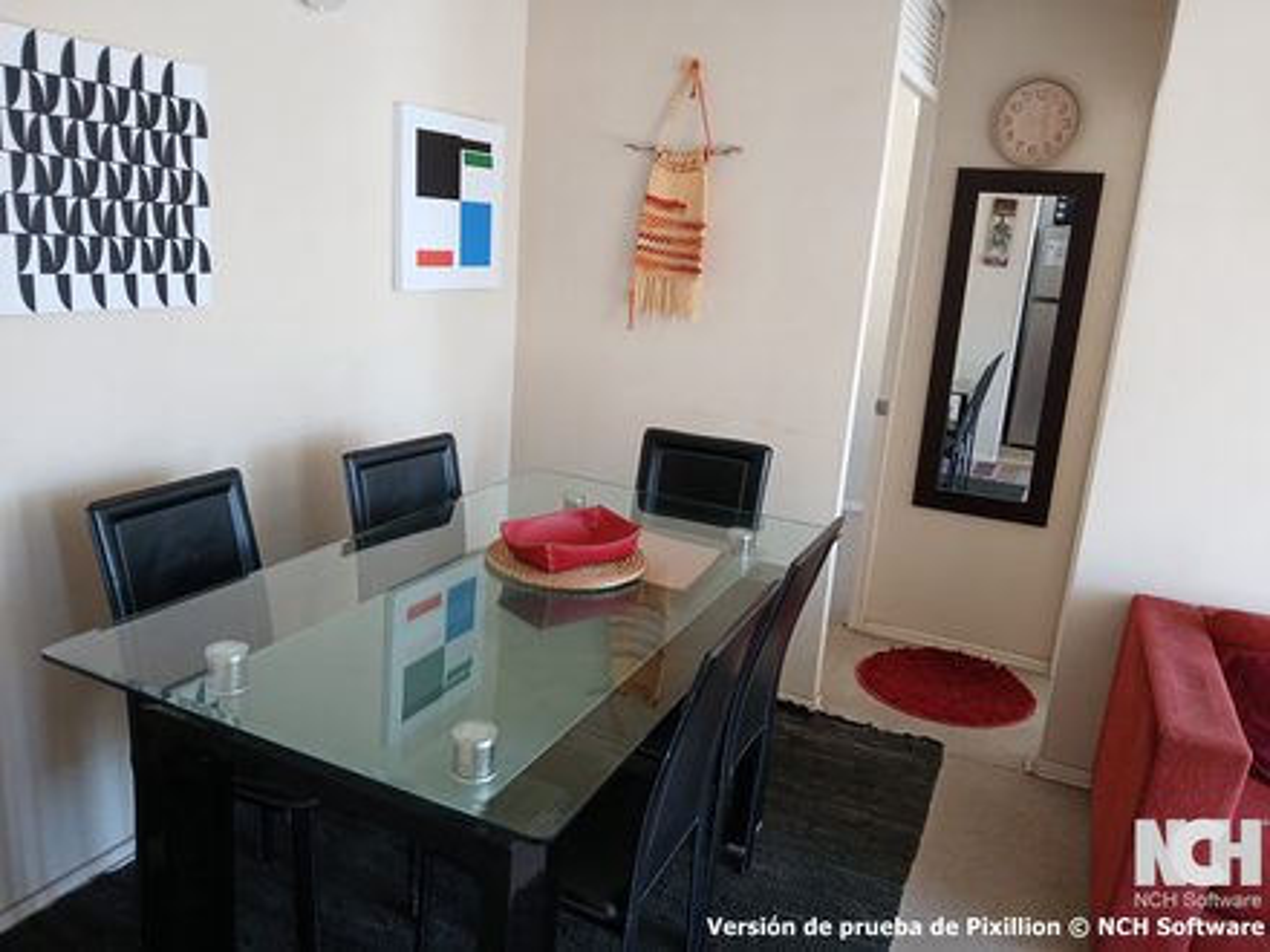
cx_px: 635
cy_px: 476
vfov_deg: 53.1
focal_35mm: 26
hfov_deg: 67.3
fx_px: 954
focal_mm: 3.98
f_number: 1.8
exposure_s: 1/50
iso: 125
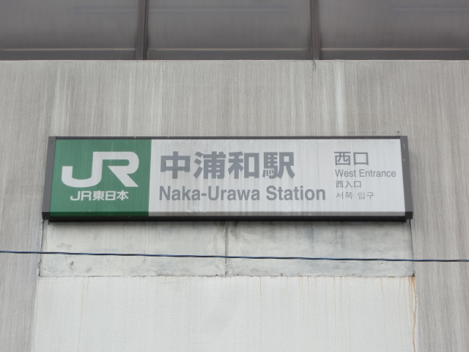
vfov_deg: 15.9
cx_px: 234
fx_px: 1260
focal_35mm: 93
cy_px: 176
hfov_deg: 21.1
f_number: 5.2
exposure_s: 1/100
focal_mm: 16.5
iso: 80
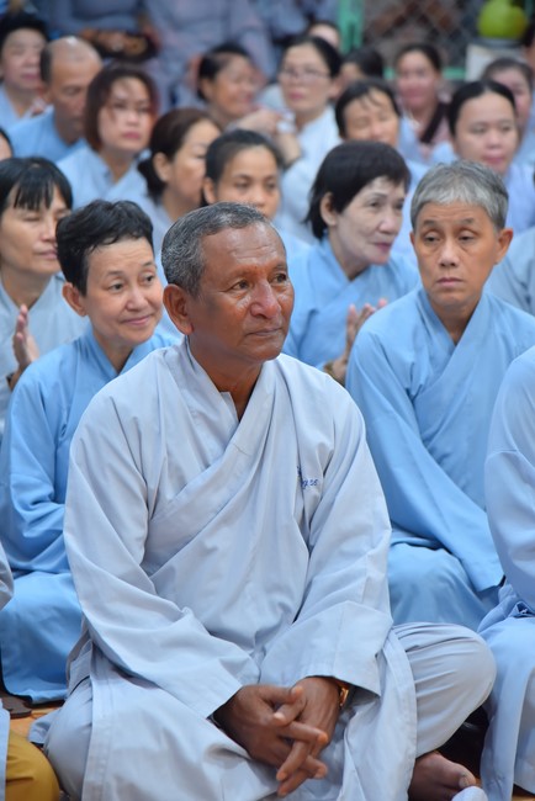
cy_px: 400
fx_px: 2672
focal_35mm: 120
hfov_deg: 11.4
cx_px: 268
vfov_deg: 17.1
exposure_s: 1/125
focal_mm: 120
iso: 1250
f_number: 4
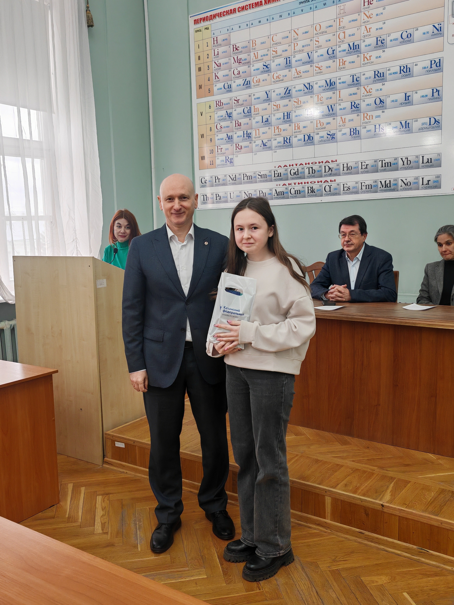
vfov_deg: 52.6
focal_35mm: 35
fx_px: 612
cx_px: 227
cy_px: 302
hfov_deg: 40.7
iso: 500
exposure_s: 1/100
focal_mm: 6.12
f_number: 1.9
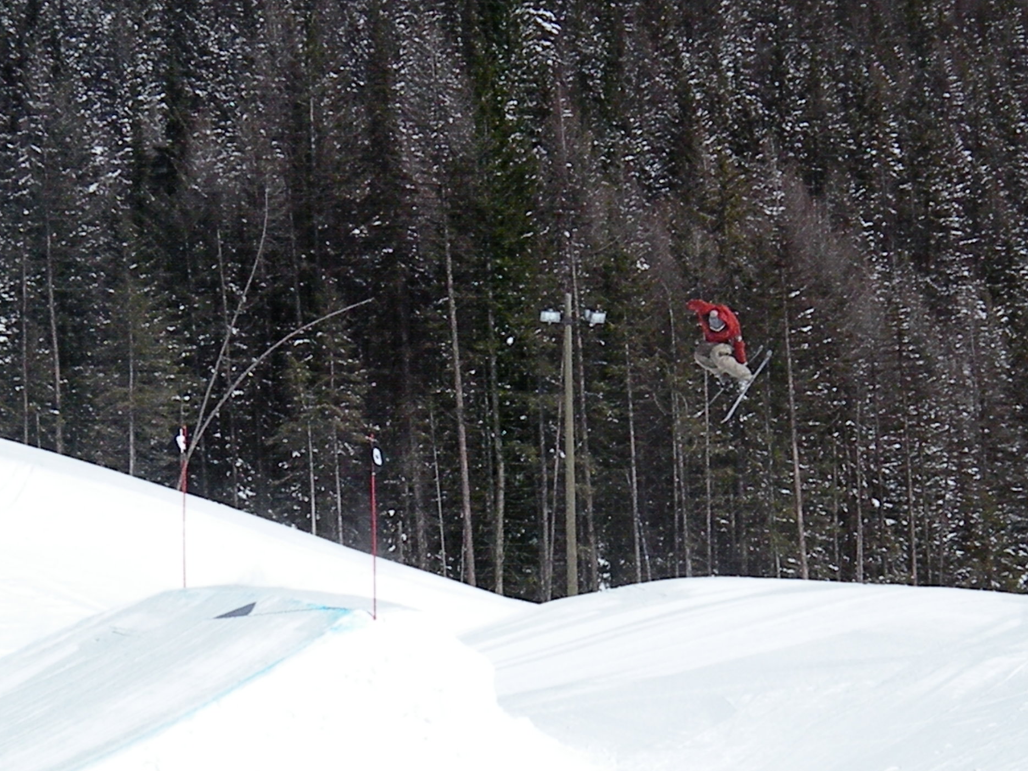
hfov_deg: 15.3
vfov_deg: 11.5
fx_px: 3831
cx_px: 519
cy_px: 379
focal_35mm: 129
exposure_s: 1/4219
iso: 640
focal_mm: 21
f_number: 8
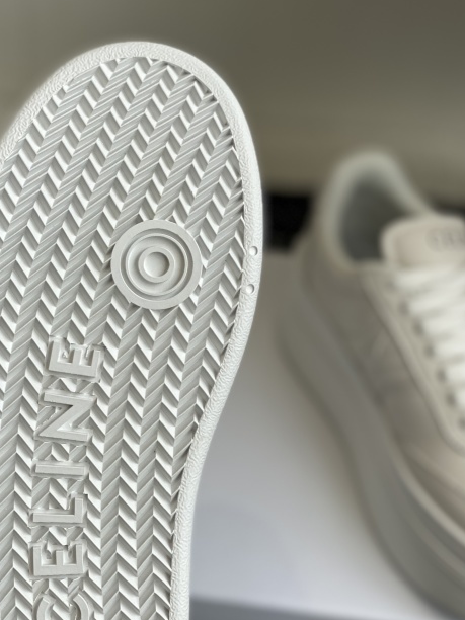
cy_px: 317
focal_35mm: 68
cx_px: 190
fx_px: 1218
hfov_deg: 21.6
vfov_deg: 28.6
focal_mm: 6
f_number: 2
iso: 20
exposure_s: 1/505
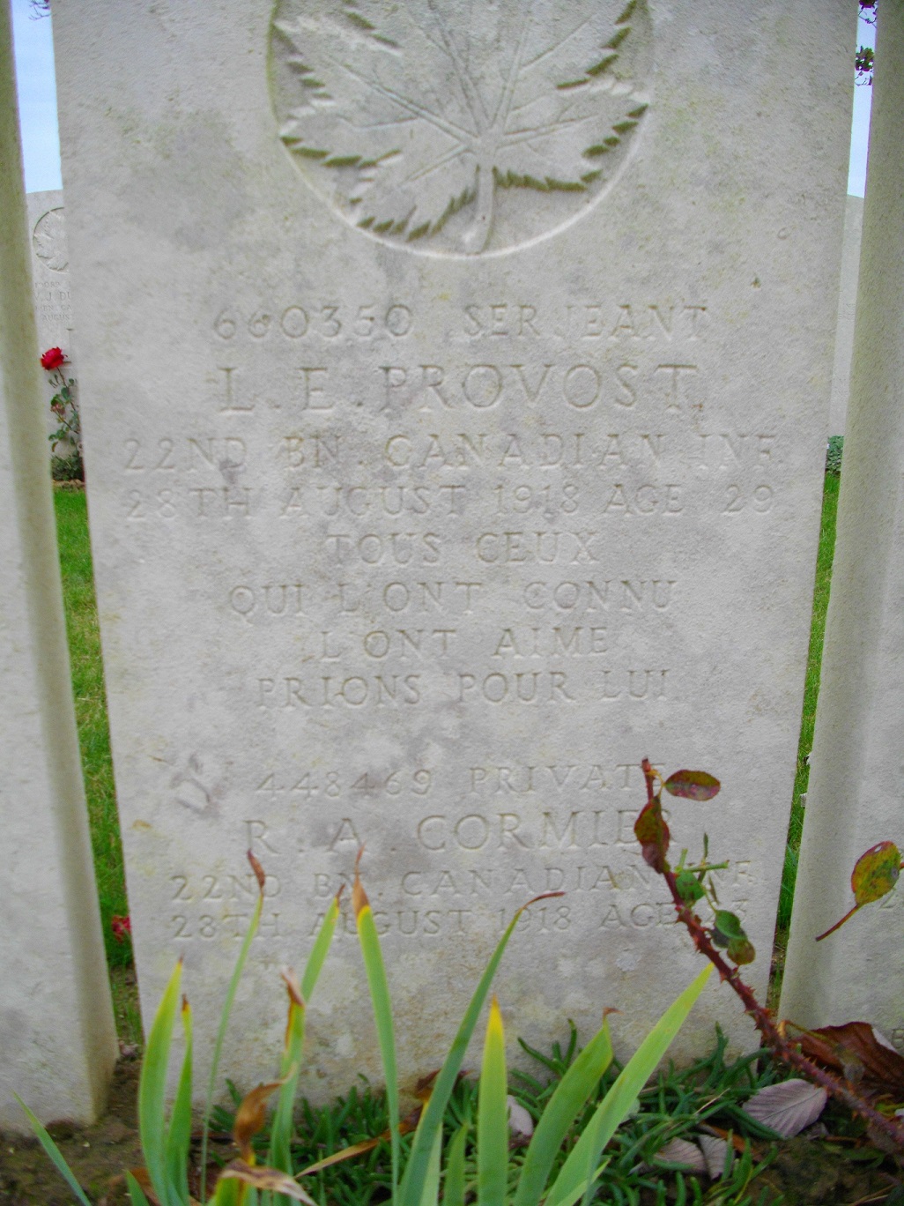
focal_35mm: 32
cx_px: 452
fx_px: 1114
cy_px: 603
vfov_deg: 56.8
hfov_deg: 44.2
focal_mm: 5.7
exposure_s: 1/100
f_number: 2.9
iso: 100
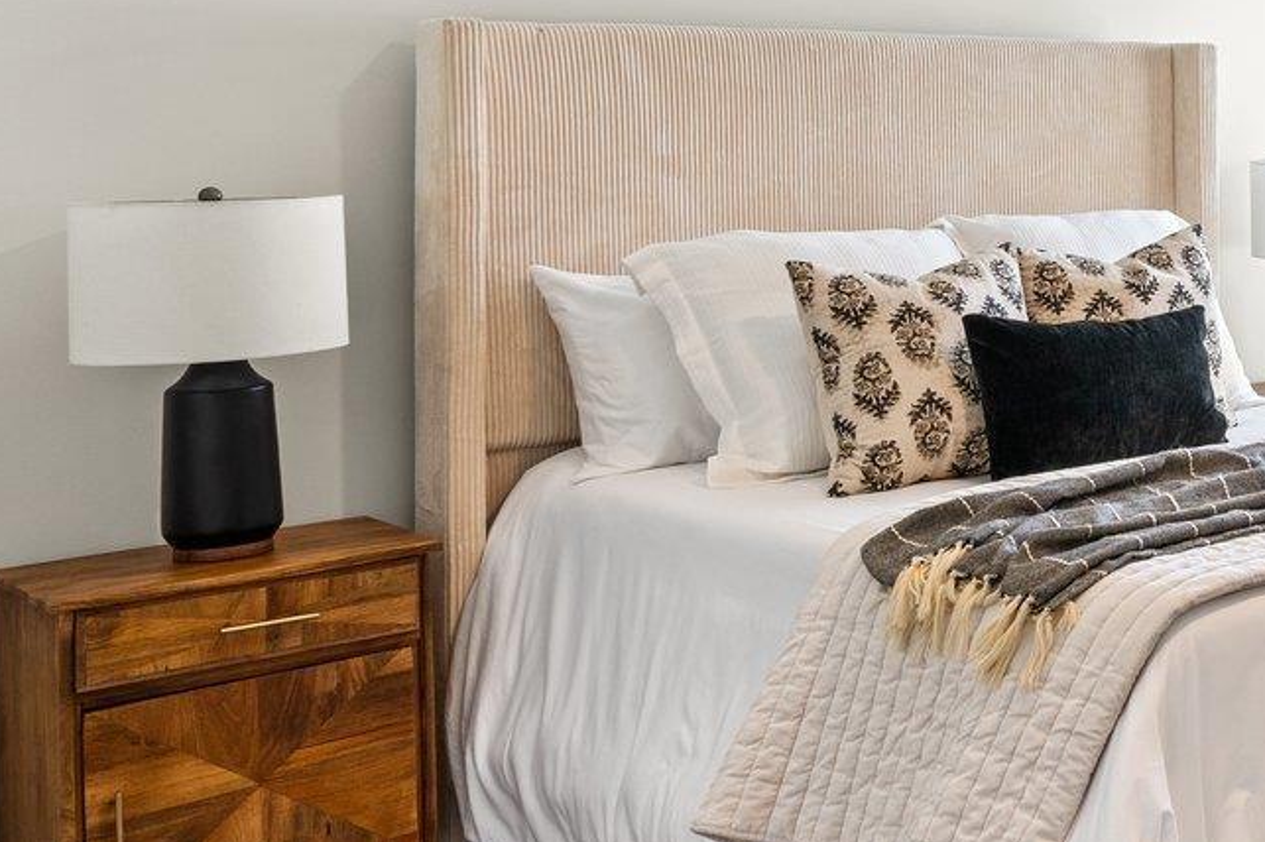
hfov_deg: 29.2
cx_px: 1751
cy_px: 166
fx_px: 1791
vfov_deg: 26.0
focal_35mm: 51
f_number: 8
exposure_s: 1/3
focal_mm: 16
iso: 250
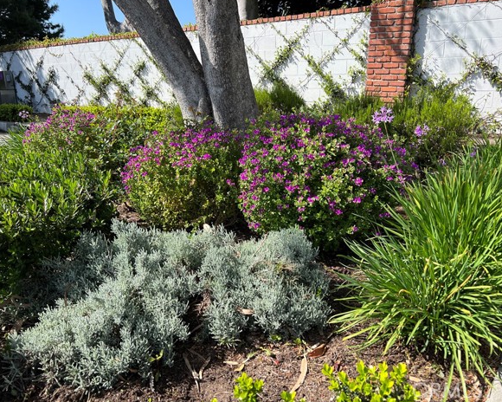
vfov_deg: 51.5
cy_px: 195
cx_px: 254
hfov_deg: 62.2
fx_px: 416
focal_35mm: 28
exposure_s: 1/2457
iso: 50
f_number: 1.5
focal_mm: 5.7
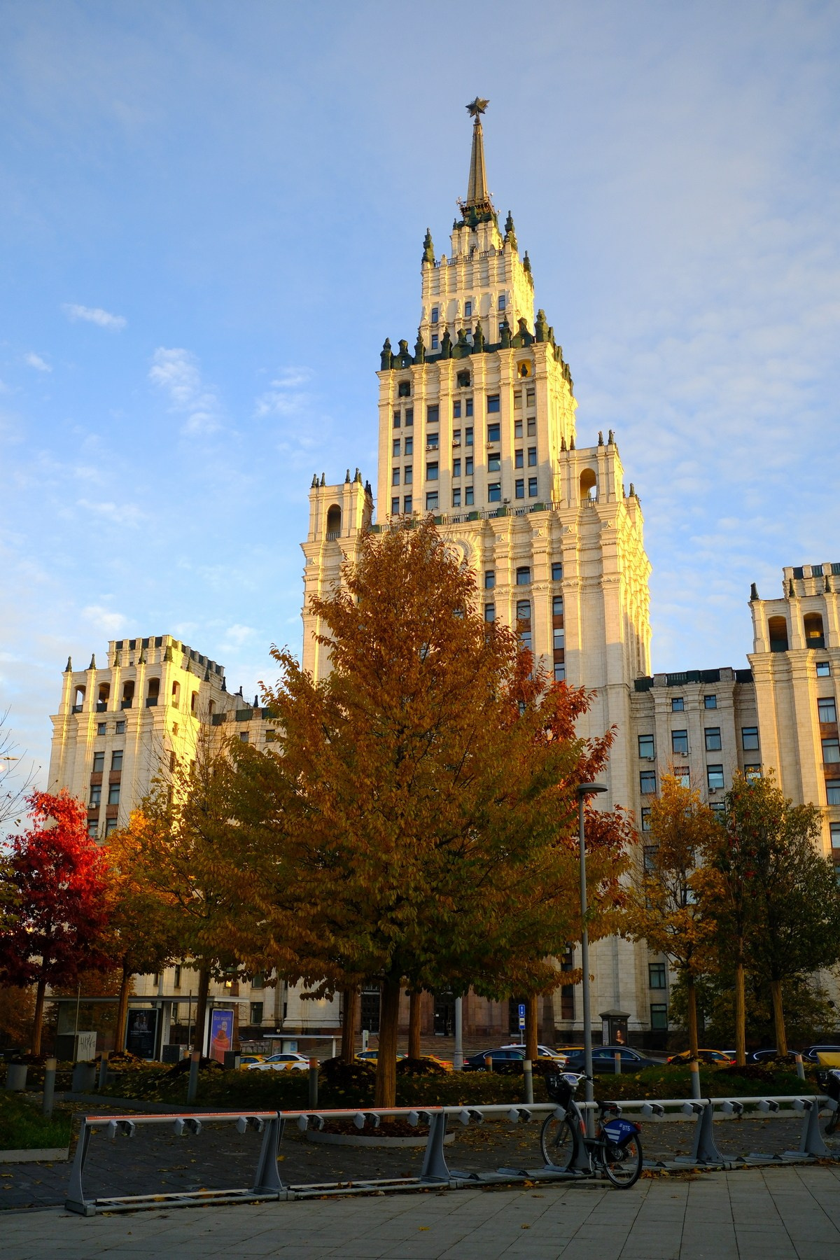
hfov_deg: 37.9
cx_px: 420
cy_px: 630
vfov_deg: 54.4
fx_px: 1225
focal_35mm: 35
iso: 320
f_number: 2
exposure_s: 1/1500
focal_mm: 23
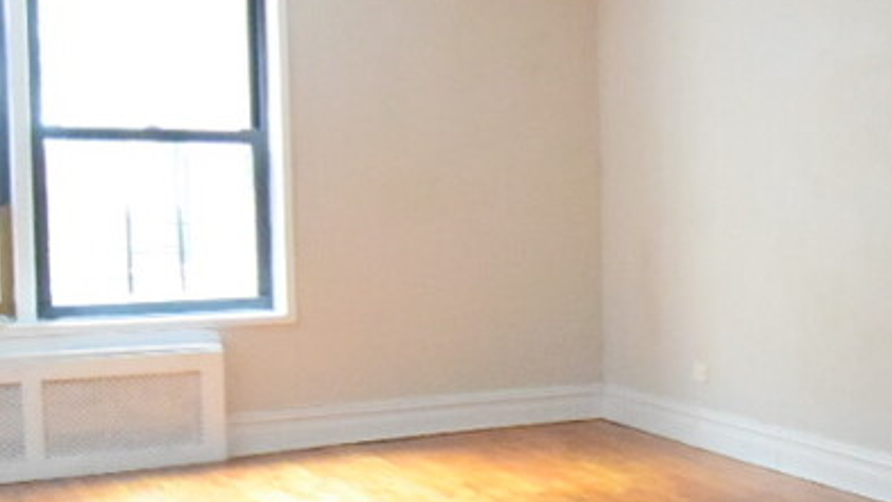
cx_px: 1103
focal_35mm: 60
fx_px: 1419
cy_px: 250
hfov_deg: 29.4
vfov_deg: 20.0
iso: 6400
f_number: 3.5
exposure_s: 1/60
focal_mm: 10
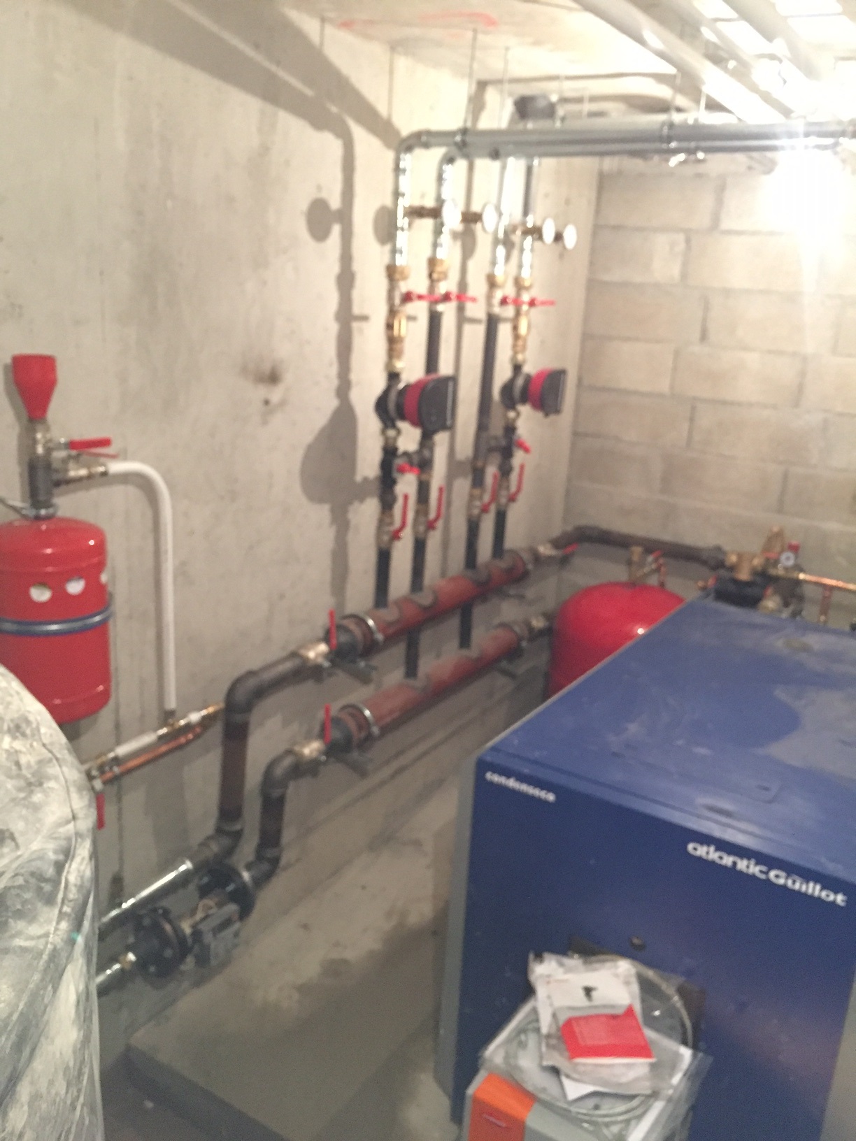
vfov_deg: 61.7
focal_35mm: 29
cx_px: 428
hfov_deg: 48.2
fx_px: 956
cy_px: 570
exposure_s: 1/17
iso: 640
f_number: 2.2
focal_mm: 4.15
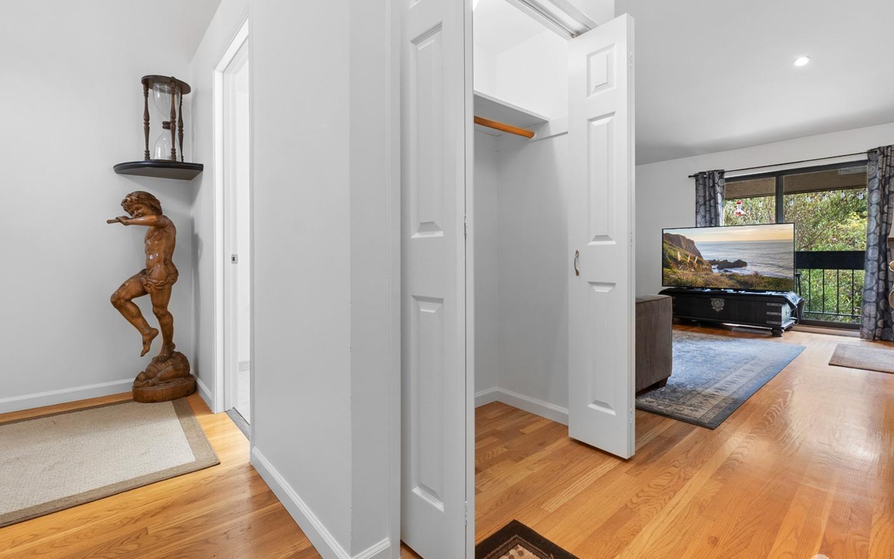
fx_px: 390
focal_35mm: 16
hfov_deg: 97.8
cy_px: 268
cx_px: 439
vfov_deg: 71.2
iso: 250
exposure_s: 1/1.25
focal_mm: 10
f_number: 9
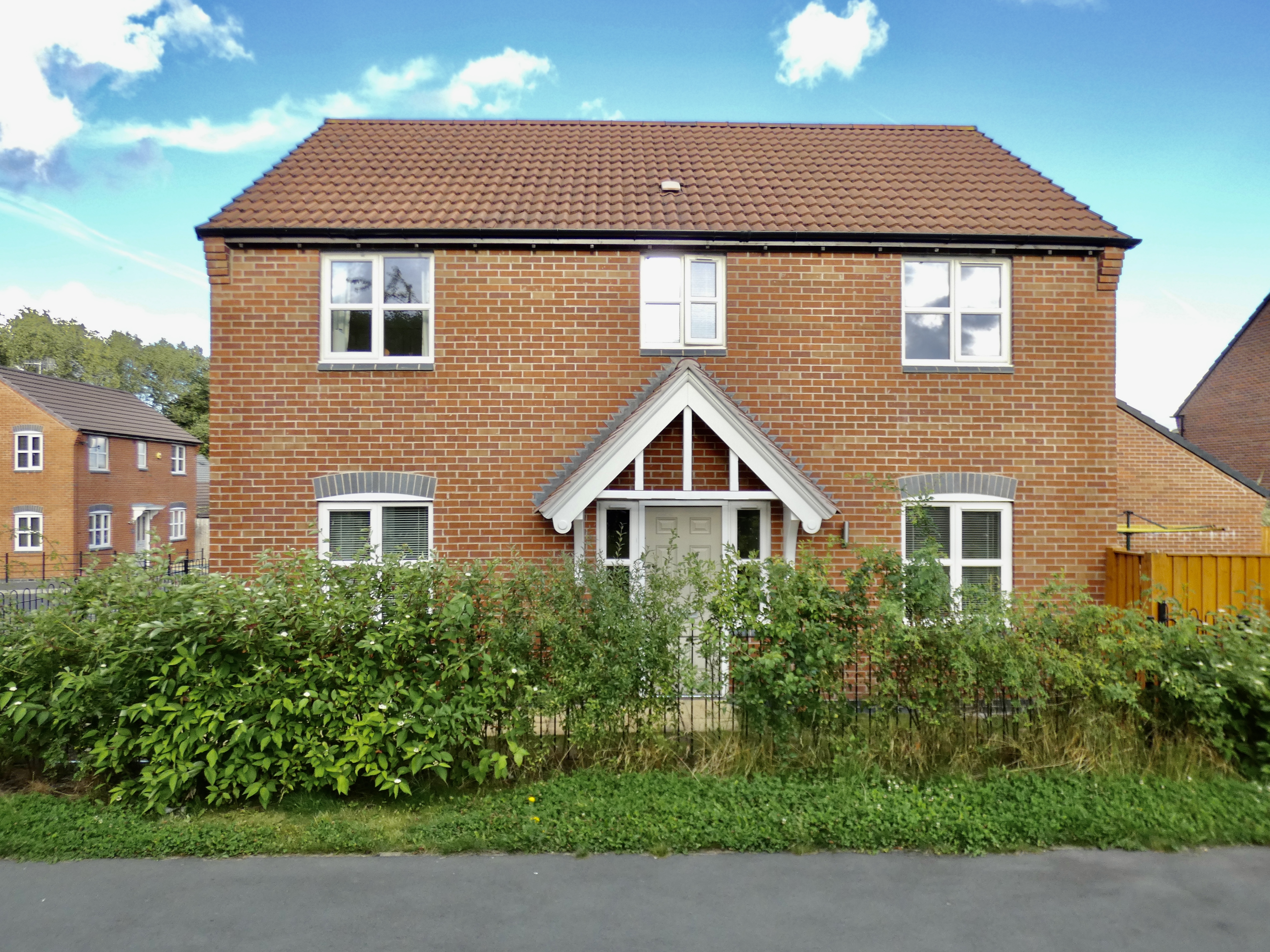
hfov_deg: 73.9
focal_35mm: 23
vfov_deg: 58.9
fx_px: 844
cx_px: 635
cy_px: 476
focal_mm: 4.1
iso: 80
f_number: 3
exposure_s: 1/250
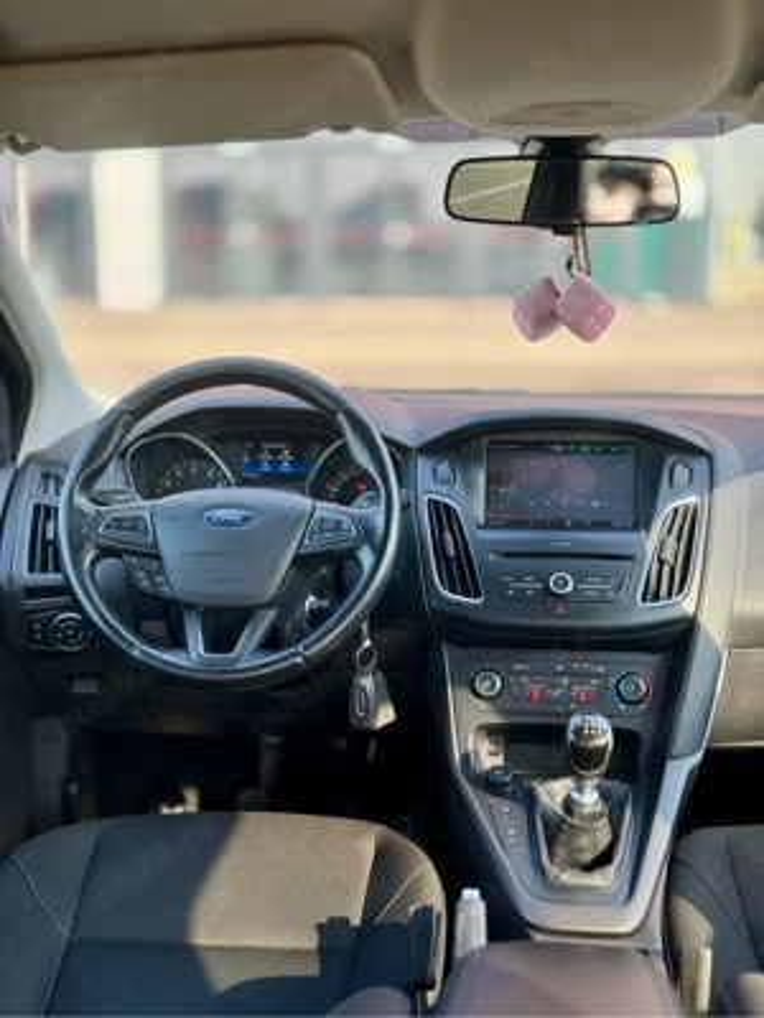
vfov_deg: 39.7
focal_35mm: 48
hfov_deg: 30.3
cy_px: 509
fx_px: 1413
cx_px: 382
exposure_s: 1/298
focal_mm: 6.76
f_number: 1.78
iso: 64
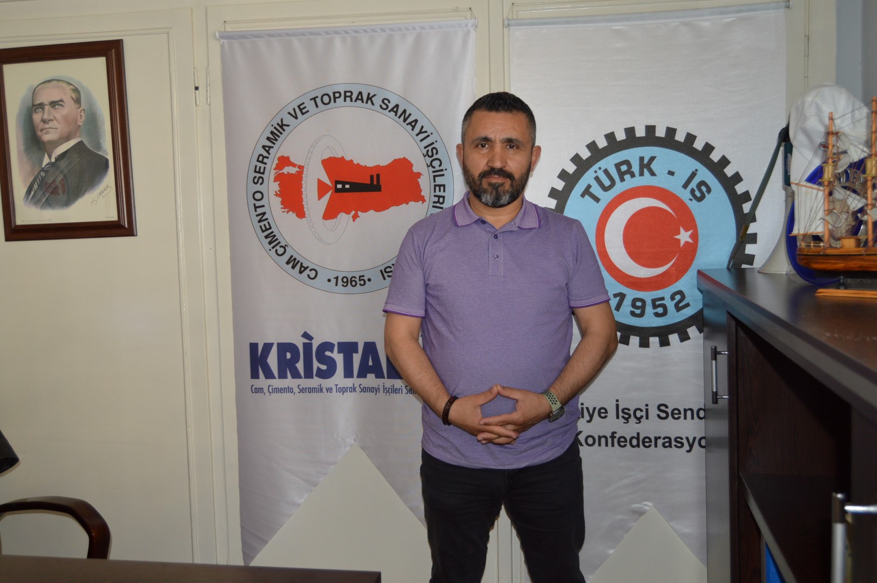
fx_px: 803
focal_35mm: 33
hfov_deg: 57.3
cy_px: 292
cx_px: 438
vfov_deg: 39.9
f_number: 3.5
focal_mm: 22
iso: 450
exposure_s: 1/60
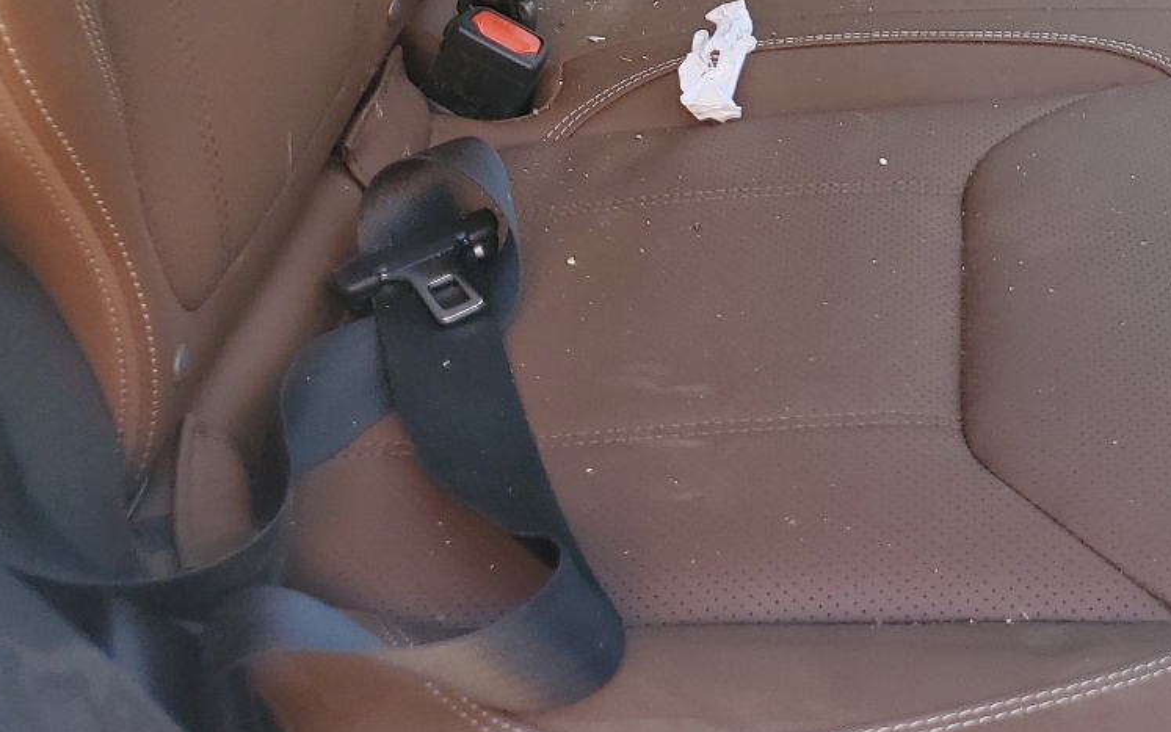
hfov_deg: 32.8
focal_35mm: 59
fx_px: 1883
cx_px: 1053
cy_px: -129
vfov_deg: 20.7
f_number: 1.5
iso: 50
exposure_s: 1/130
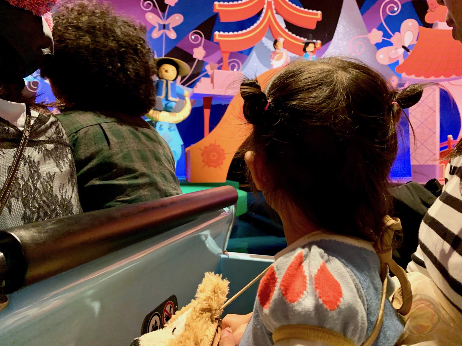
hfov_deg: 67.3
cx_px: 231
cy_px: 173
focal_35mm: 26
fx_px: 347
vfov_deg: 53.1
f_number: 1.8
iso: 500
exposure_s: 1/25
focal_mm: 4.25
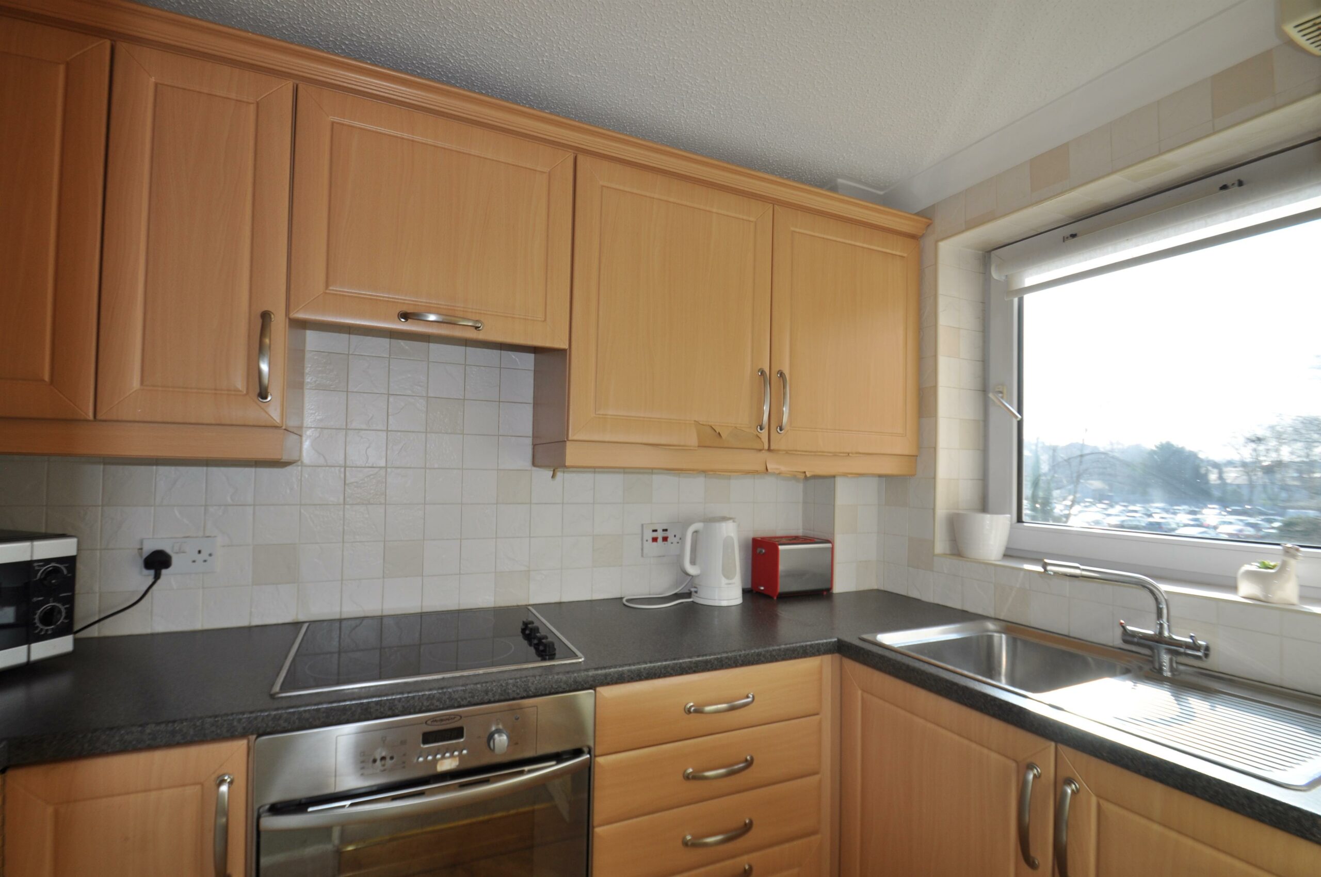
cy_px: 438
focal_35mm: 15
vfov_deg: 77.2
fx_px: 550
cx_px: 660
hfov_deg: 100.5
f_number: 5.6
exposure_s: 1/200
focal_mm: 10
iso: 200
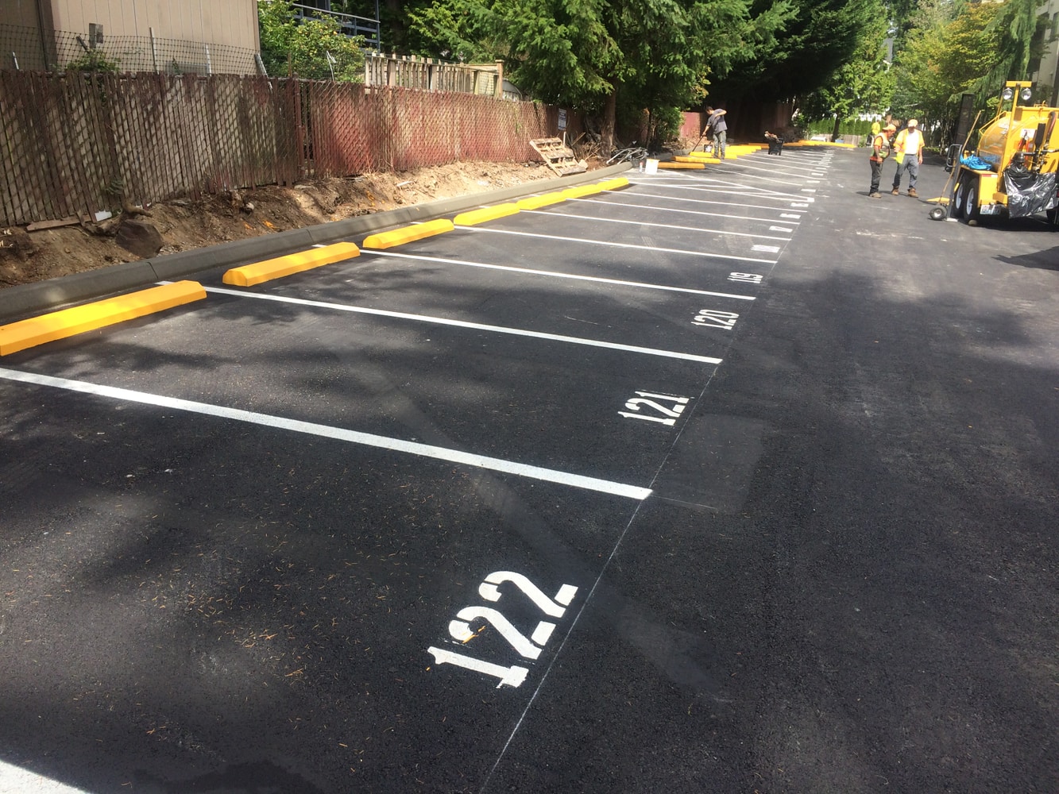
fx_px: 887
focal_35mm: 29
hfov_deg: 61.7
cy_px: 397
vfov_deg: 48.2
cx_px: 530
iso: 32
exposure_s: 1/1080
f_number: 2.2
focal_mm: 4.15
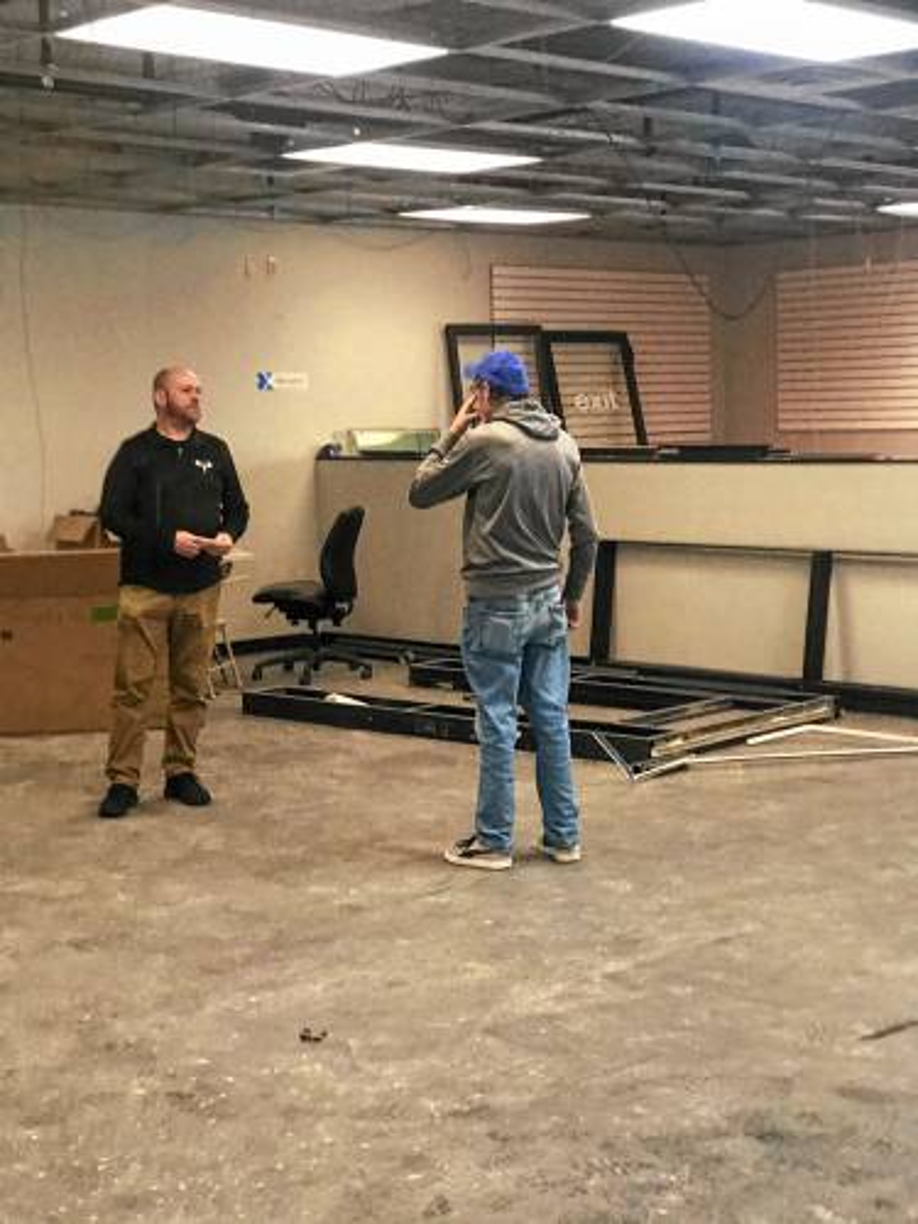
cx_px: 459
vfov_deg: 33.8
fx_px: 2015
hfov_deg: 25.7
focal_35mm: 57
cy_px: 612
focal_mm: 6.6
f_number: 2.8
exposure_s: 1/60
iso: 160
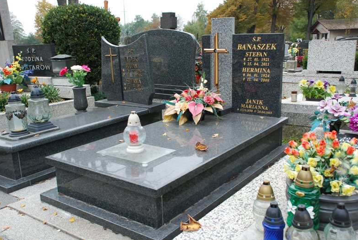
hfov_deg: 51.8
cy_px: 119
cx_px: 183
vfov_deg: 36.1
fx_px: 369
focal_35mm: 37
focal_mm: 24
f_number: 8
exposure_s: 1/60
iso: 500
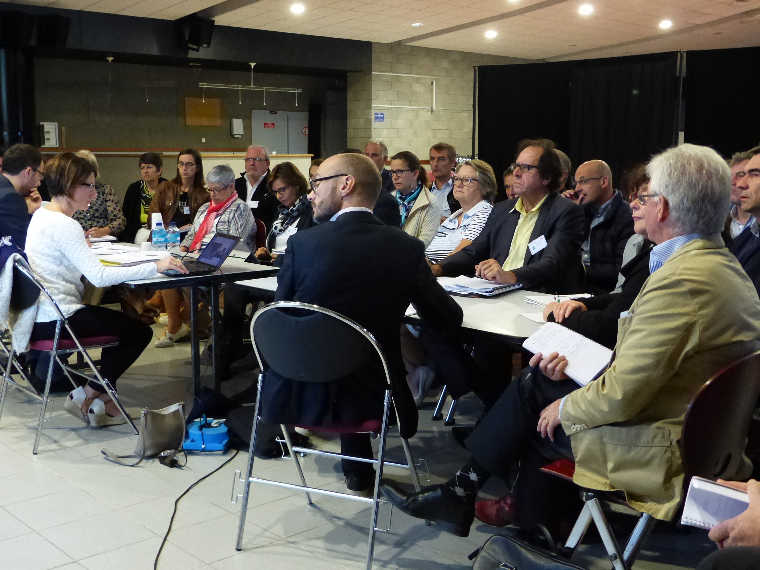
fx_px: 922
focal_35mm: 42
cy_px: 285
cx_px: 380
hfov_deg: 44.8
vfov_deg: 34.3
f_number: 2.8
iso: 800
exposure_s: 1/20
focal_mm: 7.6
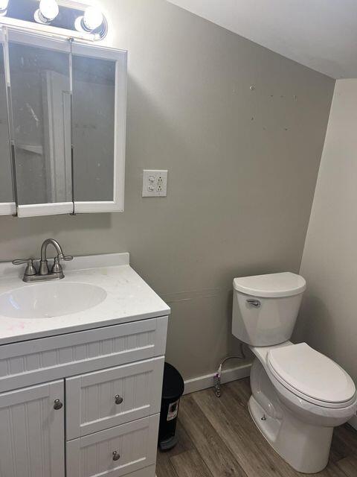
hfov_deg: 53.1
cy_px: 238
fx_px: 358
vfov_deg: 67.3
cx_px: 178
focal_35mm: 26
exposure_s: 1/120
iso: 100
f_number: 1.5
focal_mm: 5.7
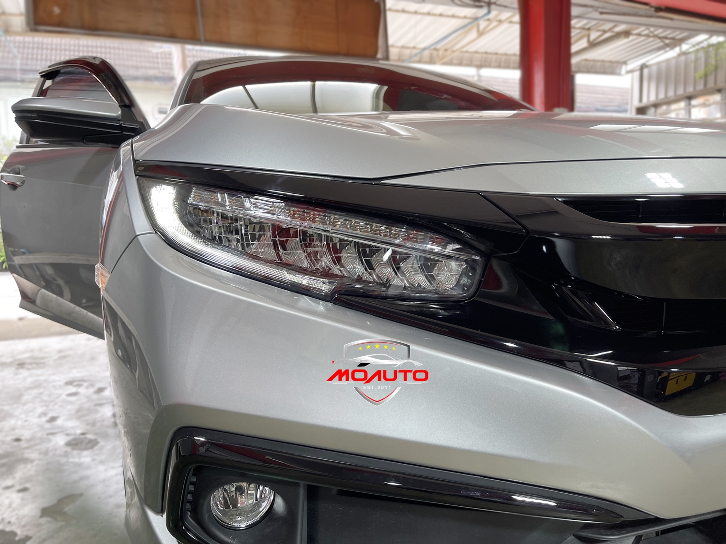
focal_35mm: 26
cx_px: 363
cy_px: 272
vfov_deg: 53.1
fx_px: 545
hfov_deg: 67.3
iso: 50
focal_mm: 5.1
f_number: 1.6
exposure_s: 1/98
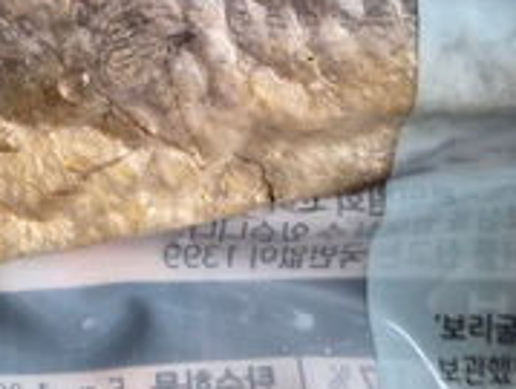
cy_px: -12
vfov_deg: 13.4
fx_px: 1628
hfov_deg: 17.9
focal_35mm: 109
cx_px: 135
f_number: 1.8
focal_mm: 5.4
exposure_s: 1/120
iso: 800
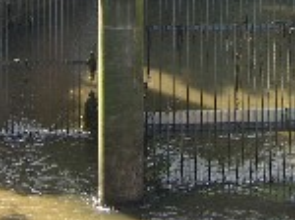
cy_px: -134
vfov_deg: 10.1
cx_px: 222
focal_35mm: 140
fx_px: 1191
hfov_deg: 14.1
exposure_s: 1/160
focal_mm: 7.9
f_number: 2.8
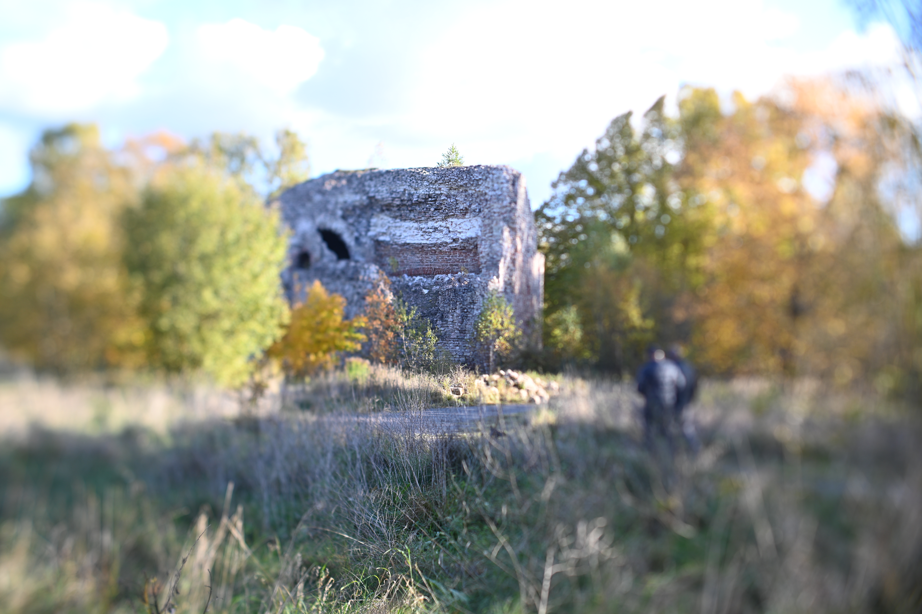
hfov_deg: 39.6
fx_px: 1280
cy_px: 307
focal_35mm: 50
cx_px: 461
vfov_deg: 27.0
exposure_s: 1/250
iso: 100
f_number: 1.4
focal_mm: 50
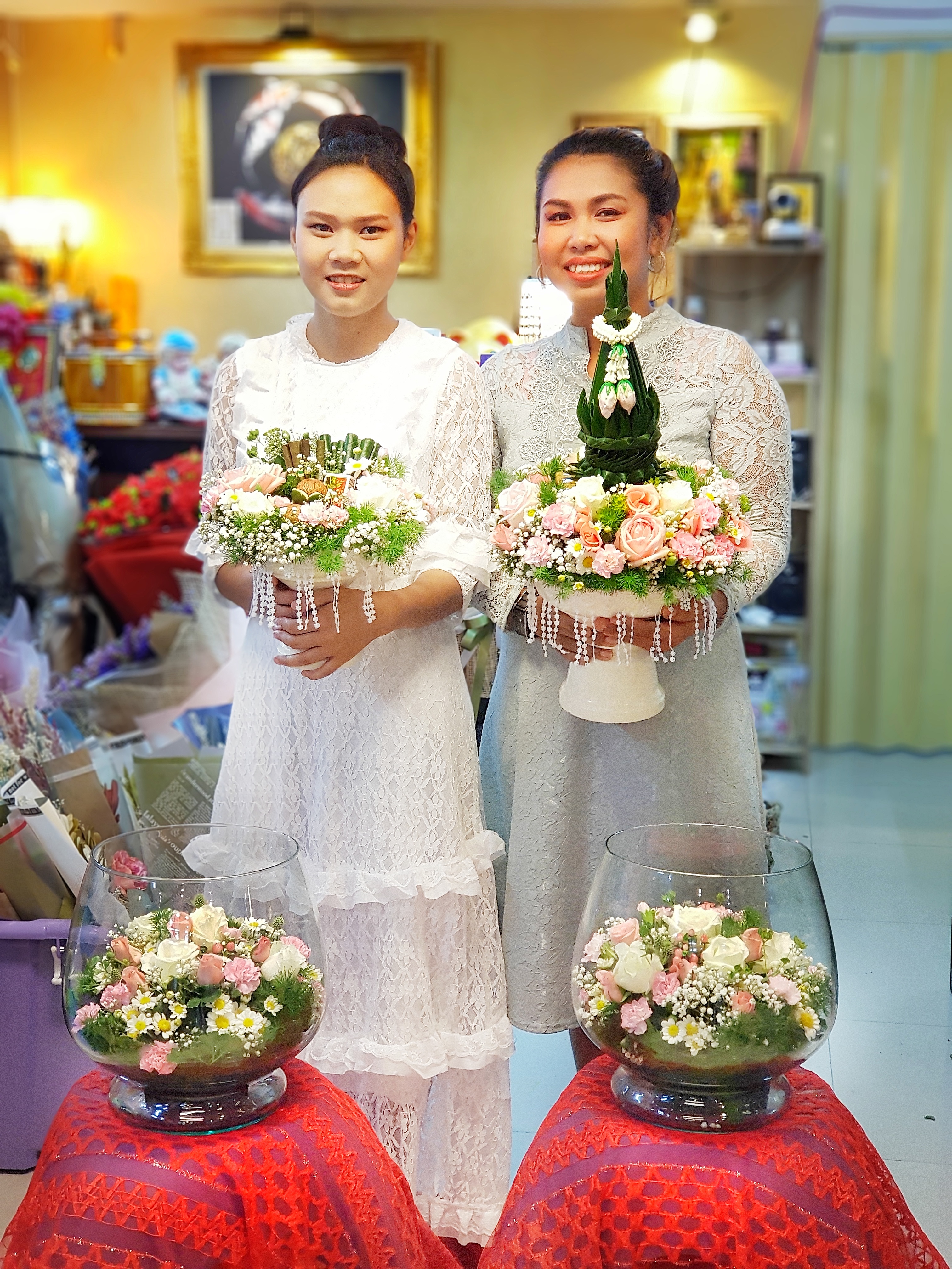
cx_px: 476
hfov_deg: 28.0
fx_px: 1907
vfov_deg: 36.8
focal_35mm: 52
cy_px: 634
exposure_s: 1/33
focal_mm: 6
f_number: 2.4
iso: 160
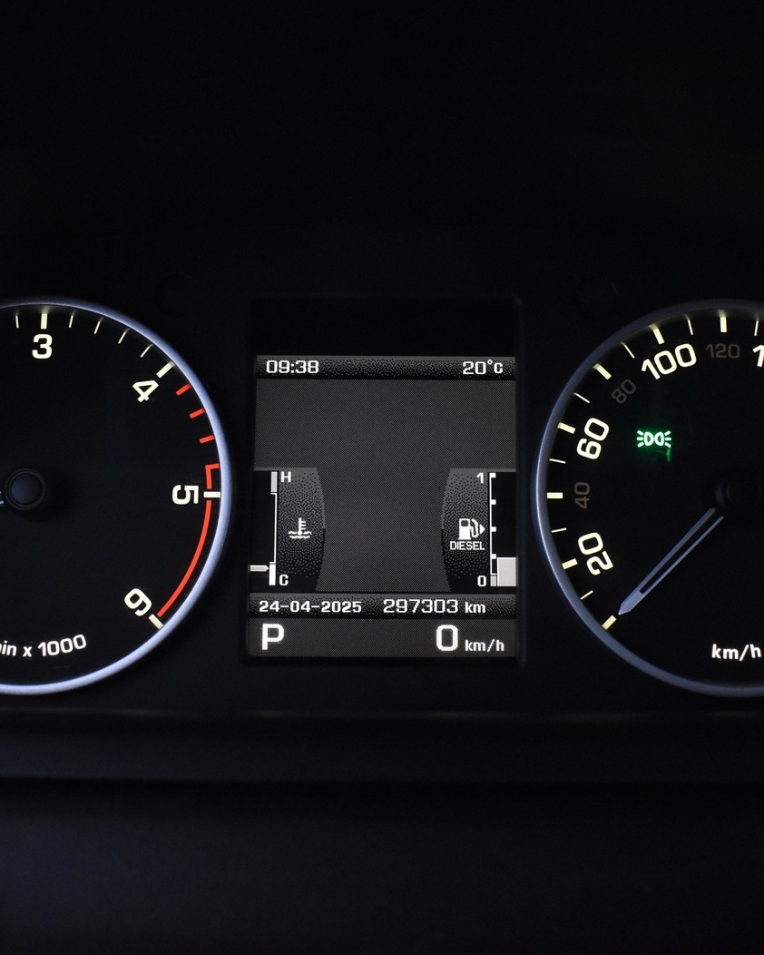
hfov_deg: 38.2
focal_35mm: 39
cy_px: 468
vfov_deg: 46.8
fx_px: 1102
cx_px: 386
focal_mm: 18
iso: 3200
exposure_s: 1/60
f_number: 4
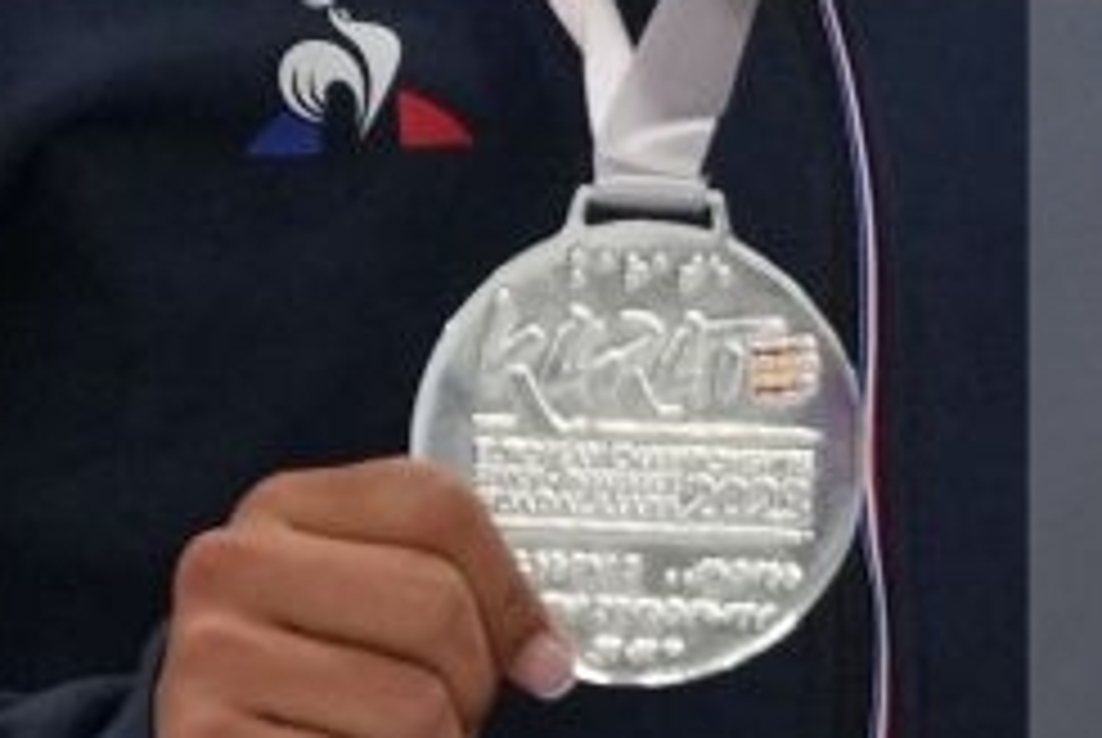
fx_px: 55318
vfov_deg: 0.8
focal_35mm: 1805
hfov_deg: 1.1
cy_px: 405
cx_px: 2973
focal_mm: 164
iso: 1600
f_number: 2.8
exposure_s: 1/500
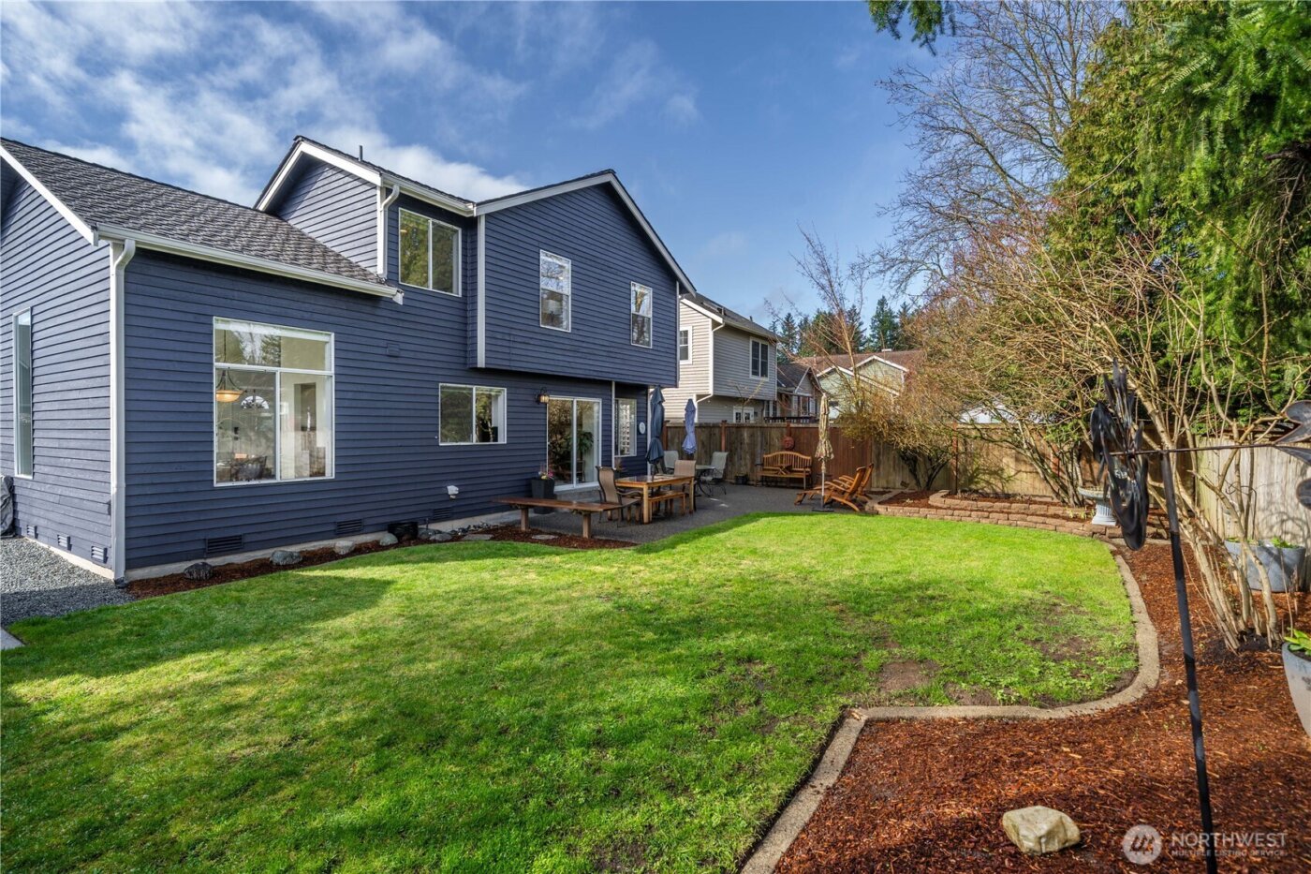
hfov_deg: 100.4
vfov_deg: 77.3
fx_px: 546
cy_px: 437
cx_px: 656
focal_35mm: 15
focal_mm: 15
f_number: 6.7
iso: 100
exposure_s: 1/125
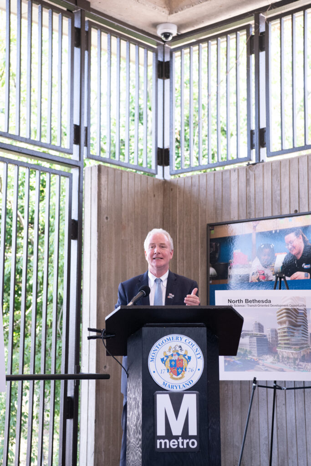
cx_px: 156
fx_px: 907
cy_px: 233
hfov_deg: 19.5
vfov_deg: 28.8
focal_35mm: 70
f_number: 4.5
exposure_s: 1/250
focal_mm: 70
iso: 1600
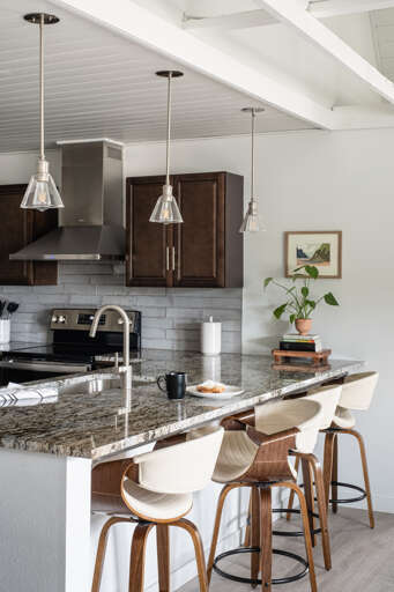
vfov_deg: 41.1
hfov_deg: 28.1
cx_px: 197
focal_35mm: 48
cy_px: 296
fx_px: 788
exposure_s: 1/8
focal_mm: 32.1
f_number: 14
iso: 320
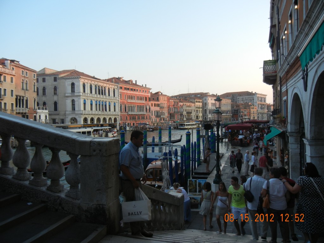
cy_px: 122
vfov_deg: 46.8
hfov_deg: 60.0
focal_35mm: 30
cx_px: 162
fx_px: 281
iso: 160
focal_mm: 5.4
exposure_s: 1/155
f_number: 3.5
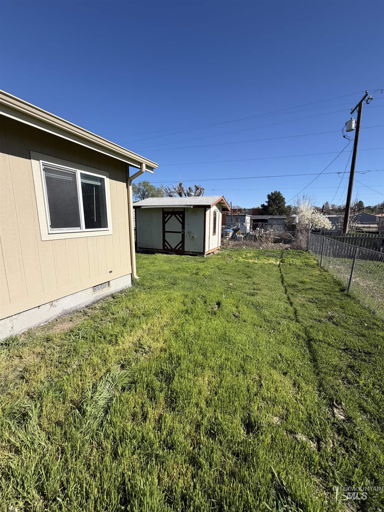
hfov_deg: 85.7
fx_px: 207
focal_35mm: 14
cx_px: 192
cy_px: 256
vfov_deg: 102.1
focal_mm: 2.22
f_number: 2.2
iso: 20
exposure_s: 1/770
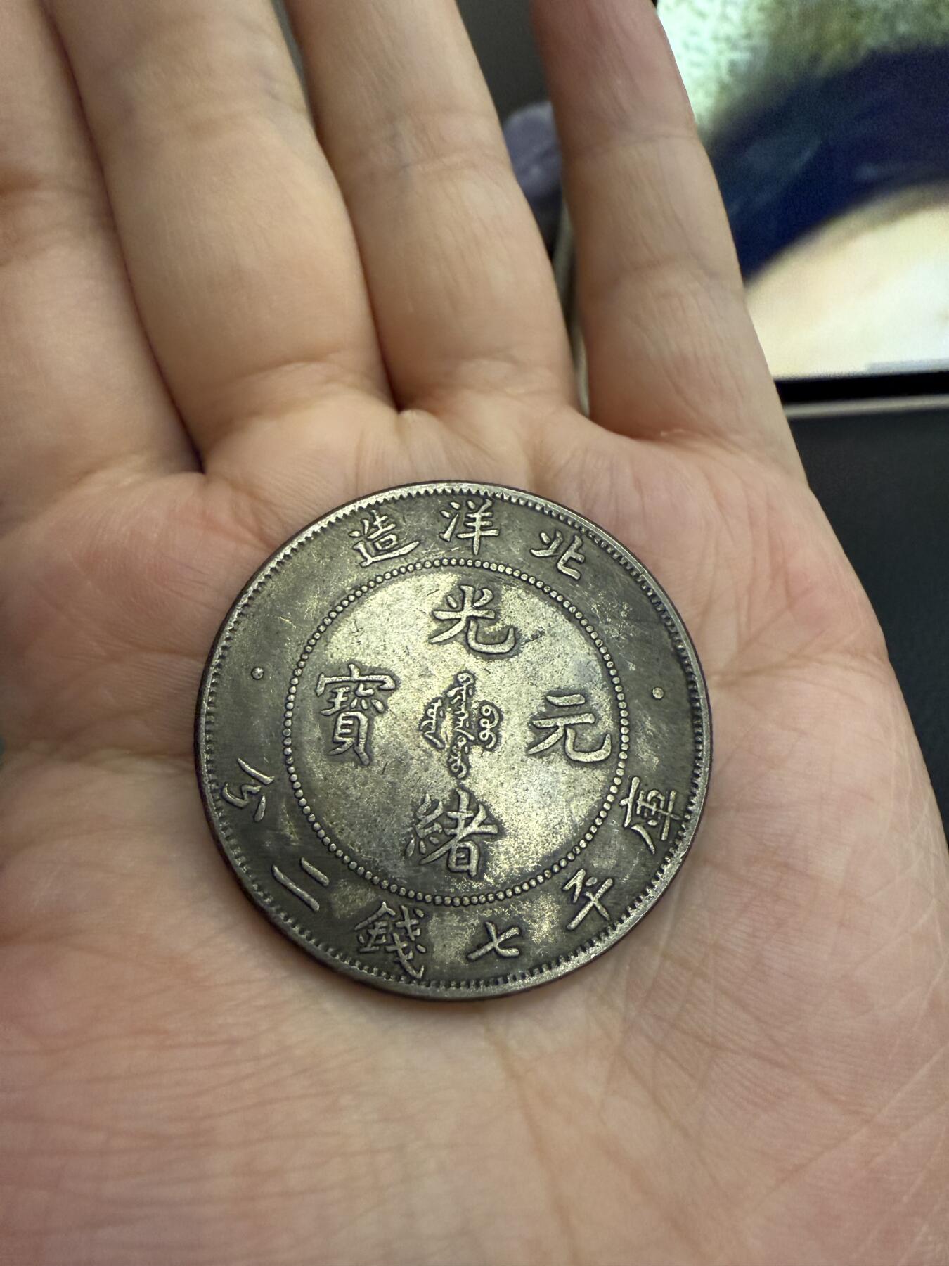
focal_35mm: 24
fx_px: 877
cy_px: 633
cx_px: 474
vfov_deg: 71.6
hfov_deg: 56.8
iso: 500
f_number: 2.2
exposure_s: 1/50
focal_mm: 2.22
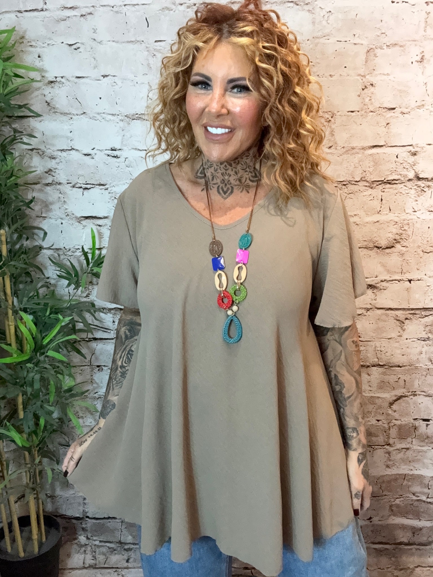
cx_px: 216
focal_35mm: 30
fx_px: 500
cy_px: 288
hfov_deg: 46.8
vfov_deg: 60.0
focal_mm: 2.69
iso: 250
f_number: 1.9
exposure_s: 1/33
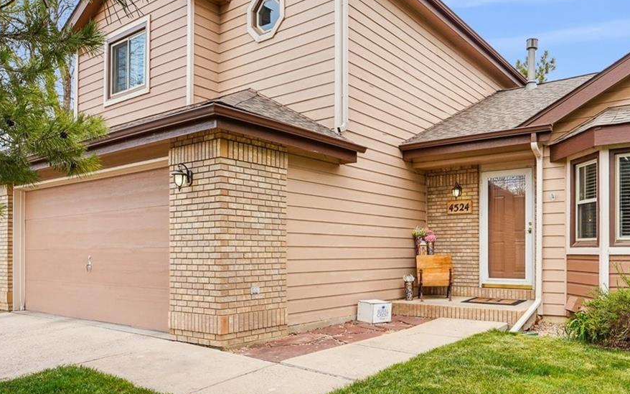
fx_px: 446
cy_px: 245
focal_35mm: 26
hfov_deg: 68.8
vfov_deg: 47.2
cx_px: 409
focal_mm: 14
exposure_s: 1/125
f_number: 11
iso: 400
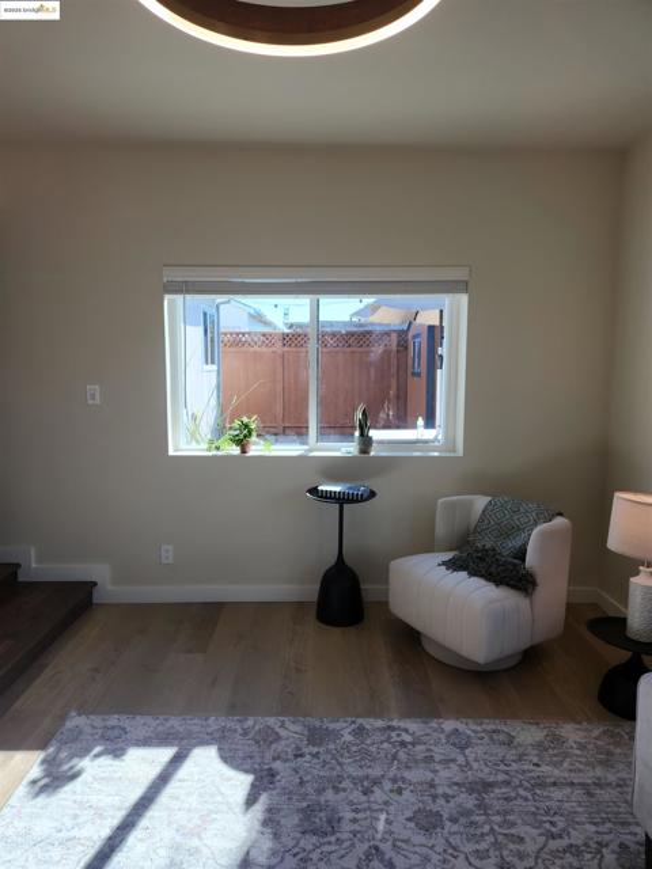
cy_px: 434
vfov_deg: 73.9
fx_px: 578
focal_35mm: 23
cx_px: 326
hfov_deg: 58.9
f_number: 1.8
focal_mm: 5.4
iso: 20
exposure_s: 1/310
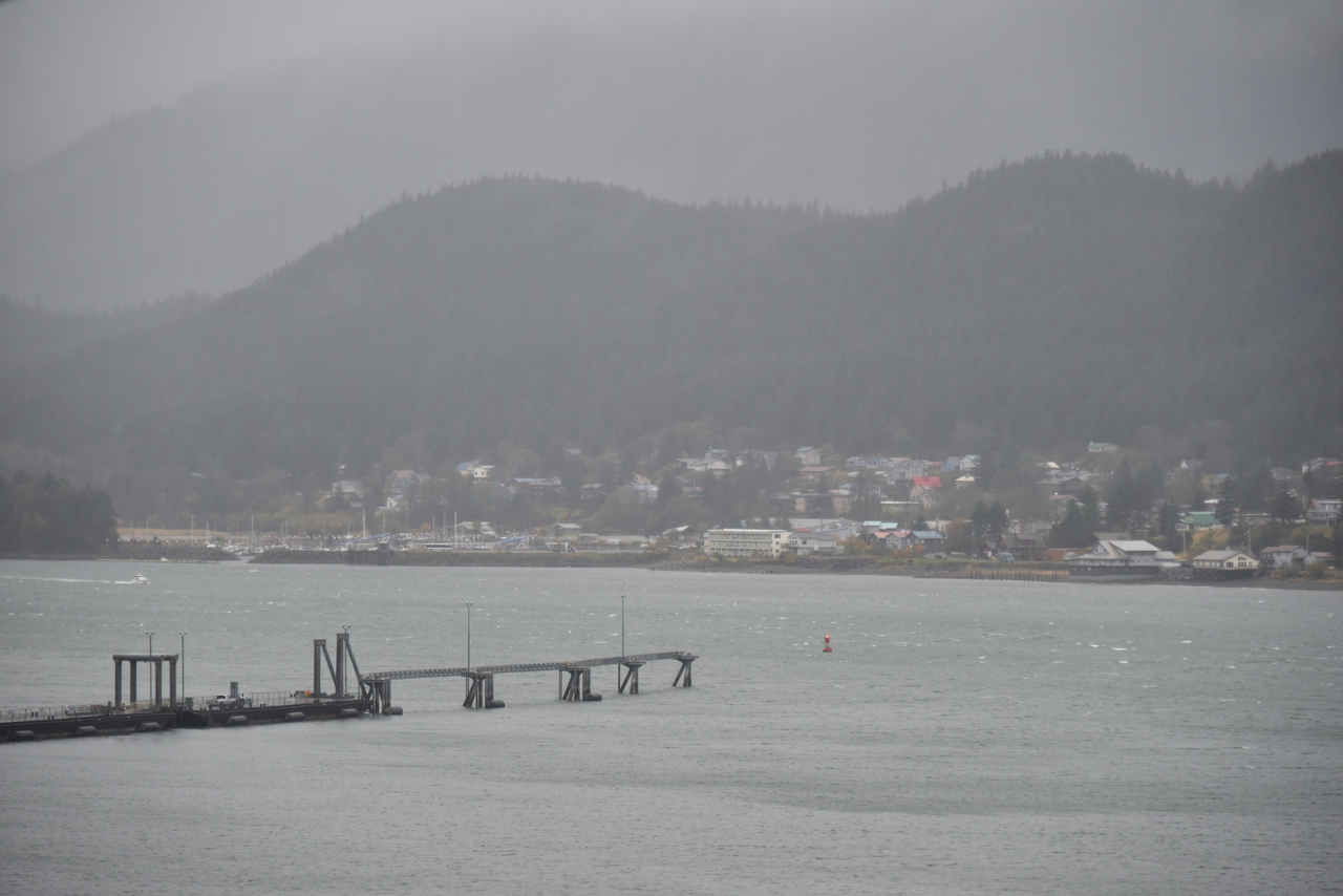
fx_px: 5970
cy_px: 448
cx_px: 672
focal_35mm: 160
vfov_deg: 8.6
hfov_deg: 12.8
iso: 1100
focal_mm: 160
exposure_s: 1/320
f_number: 5.6
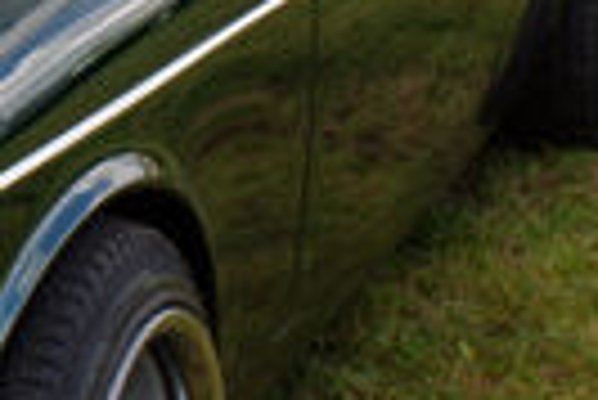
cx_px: -288
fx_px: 2877
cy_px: 81
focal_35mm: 173
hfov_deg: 11.4
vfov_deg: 7.9
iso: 100
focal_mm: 24
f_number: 6.3
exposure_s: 1/60
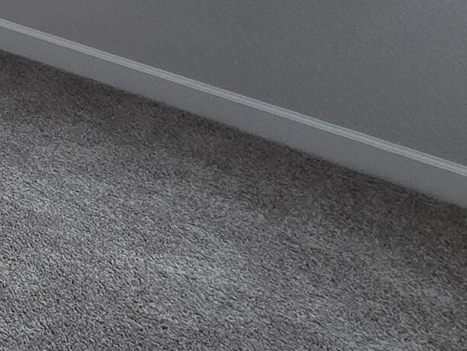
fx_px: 864
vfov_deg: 17.2
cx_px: -489
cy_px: -337
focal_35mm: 64
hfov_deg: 18.4
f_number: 2.2
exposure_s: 1/271
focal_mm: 2.2
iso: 50
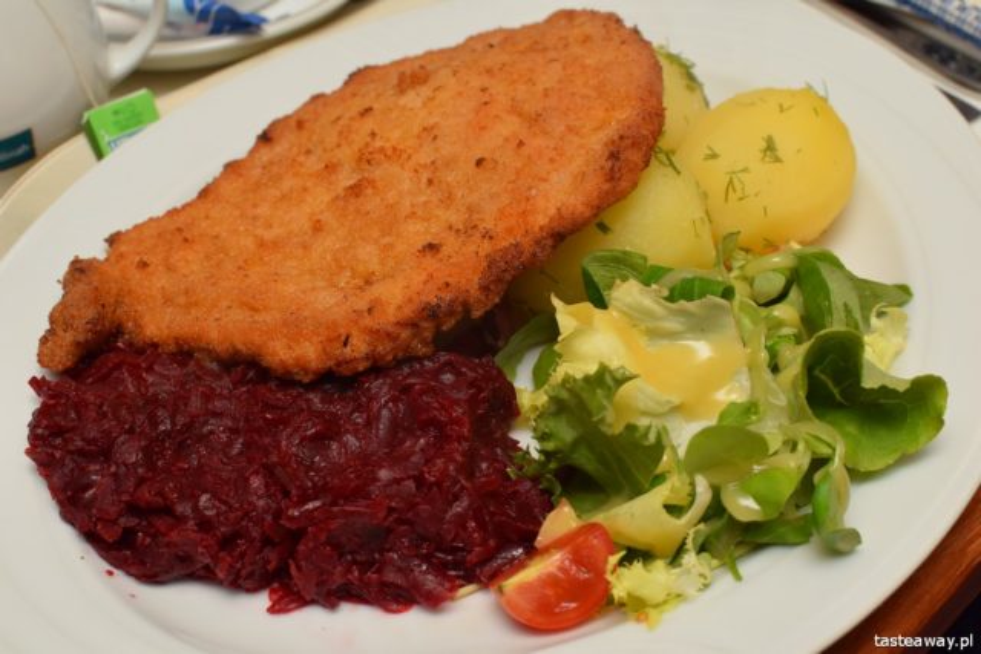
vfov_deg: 25.8
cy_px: 327
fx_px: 1431
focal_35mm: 52
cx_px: 490
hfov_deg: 37.8
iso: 400
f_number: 7.1
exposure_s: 1/200
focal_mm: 35
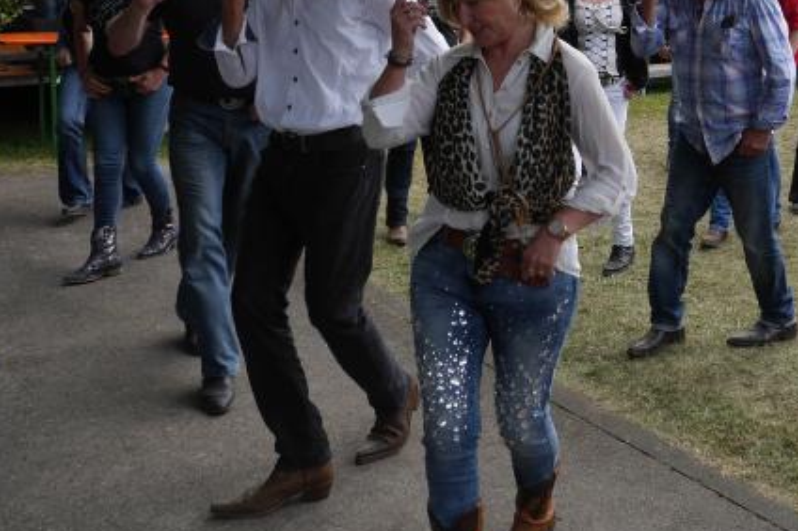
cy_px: 68
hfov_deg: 35.1
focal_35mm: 55
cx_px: 644
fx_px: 1218
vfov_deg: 24.0
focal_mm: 14
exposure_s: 1/160
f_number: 5
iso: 200
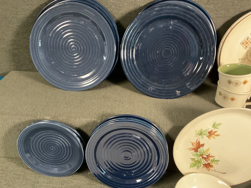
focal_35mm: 29
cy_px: 94
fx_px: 210
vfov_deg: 48.2
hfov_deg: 61.7
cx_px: 126
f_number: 1.8
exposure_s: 1/30
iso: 320
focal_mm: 3
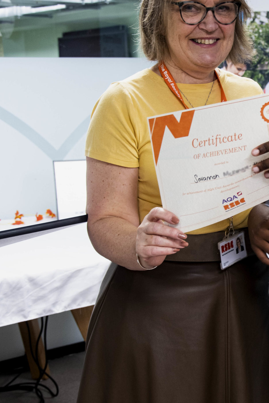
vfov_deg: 26.3
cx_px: 246
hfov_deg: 17.4
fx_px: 863
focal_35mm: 77
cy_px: 204
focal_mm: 28
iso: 400
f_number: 4
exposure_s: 1/30
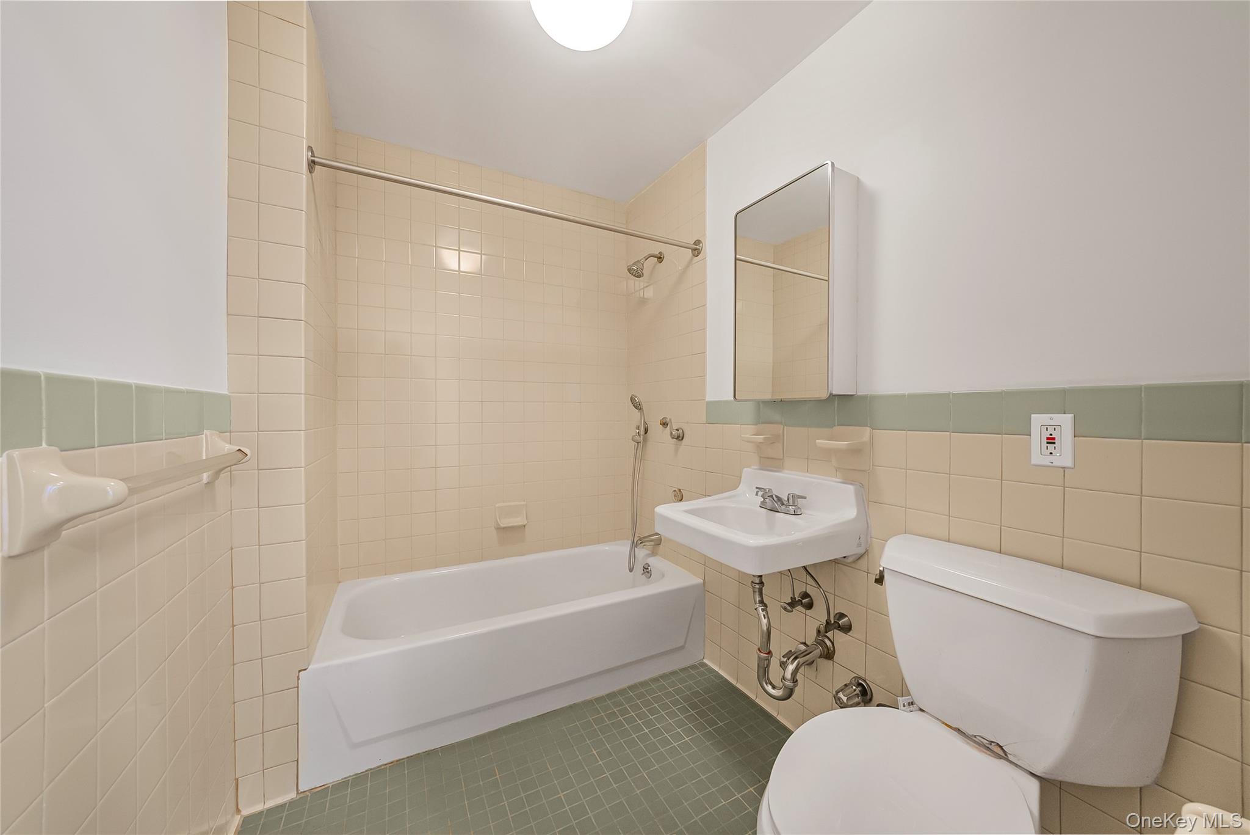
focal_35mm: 12
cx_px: 625
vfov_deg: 90.1
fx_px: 417
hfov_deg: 112.6
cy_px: 418
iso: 800
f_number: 9
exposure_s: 1/6
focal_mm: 12
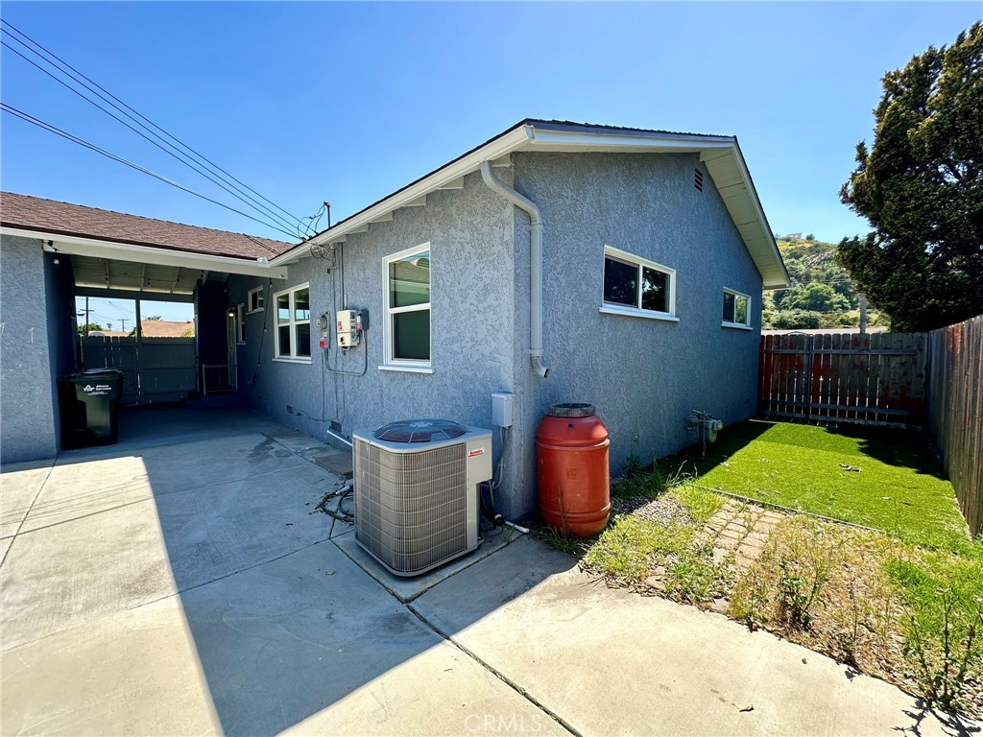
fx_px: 398
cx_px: 492
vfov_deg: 85.7
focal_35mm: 14
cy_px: 368
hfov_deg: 102.1
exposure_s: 1/537
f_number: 2.2
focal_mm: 2.22
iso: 40
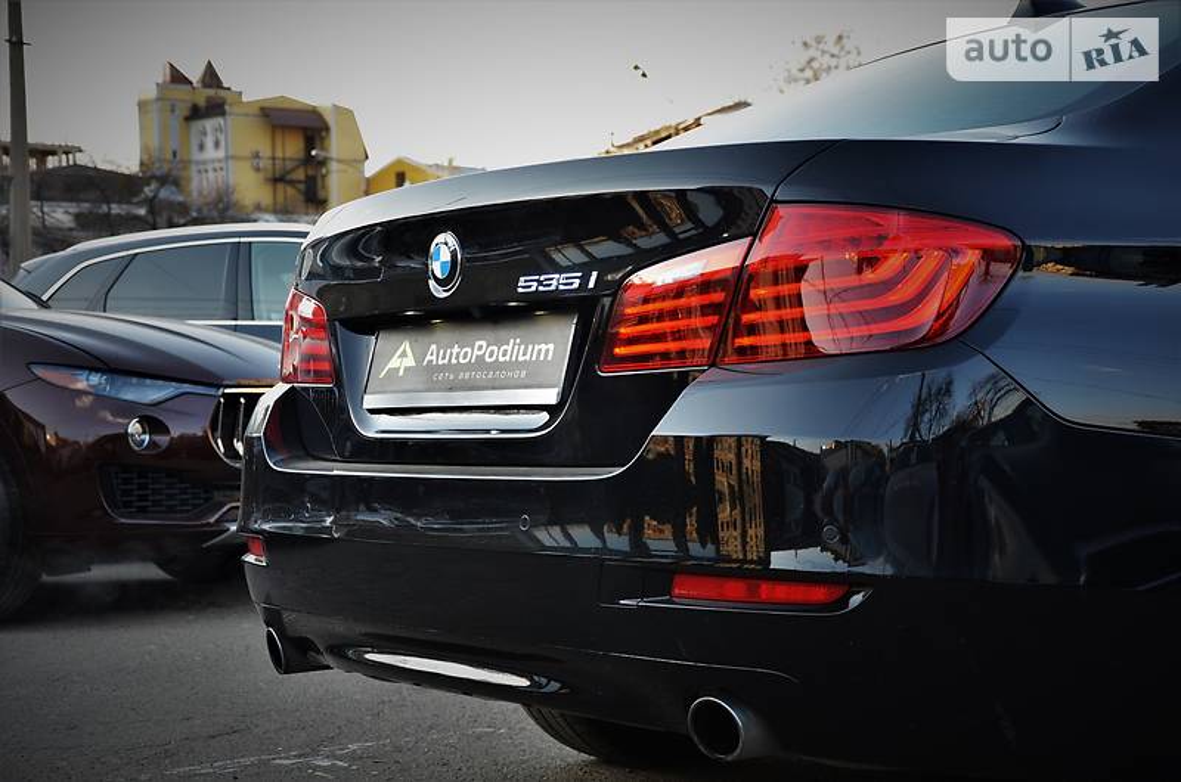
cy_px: 391
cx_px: 590
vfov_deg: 21.5
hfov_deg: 32.0
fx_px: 2063
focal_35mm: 63
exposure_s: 1/125
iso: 280
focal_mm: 42
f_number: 5.6
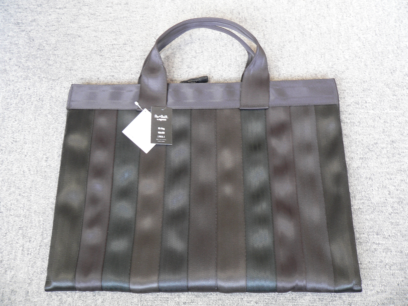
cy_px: 153
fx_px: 424
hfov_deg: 51.4
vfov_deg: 39.7
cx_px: 204
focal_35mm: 36
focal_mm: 6
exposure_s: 1/8
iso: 100
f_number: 2.8
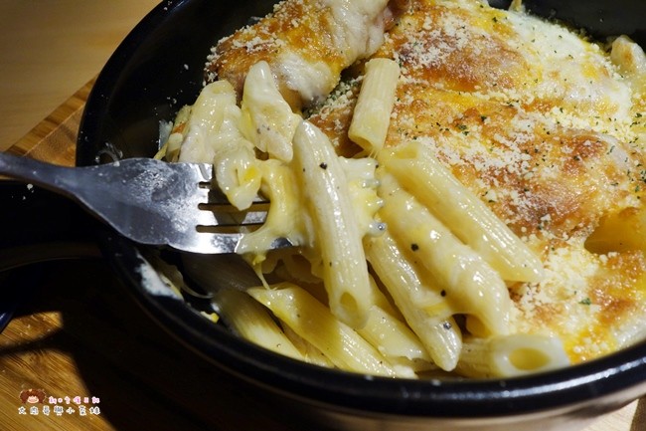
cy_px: 216
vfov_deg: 39.9
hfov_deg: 57.2
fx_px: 592
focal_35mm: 33
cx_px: 323
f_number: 5
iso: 500
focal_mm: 12.32
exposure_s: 1/40
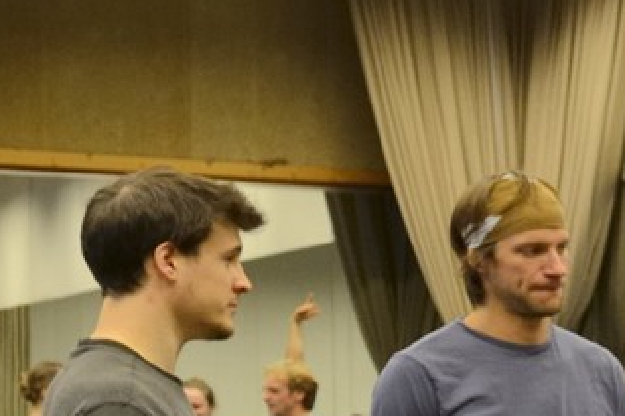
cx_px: 1556
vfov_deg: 10.9
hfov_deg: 12.6
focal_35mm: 121
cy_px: 637
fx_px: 2100
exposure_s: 1/100
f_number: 5
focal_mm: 24
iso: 1600
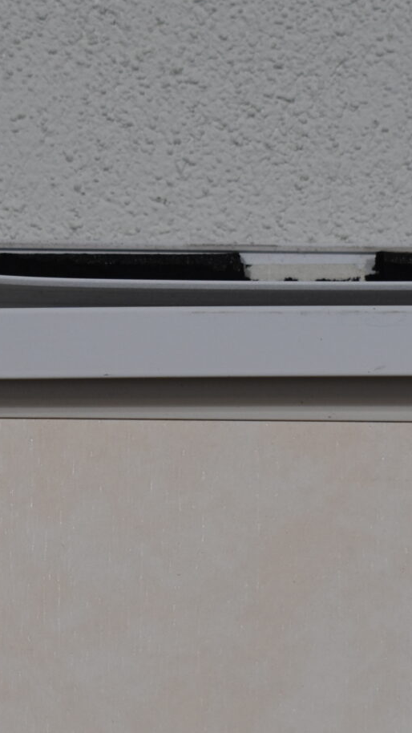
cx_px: 67
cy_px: 462
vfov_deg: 12.2
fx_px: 3419
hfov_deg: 6.9
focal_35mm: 176
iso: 200
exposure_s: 1/160
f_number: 5.6
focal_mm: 40
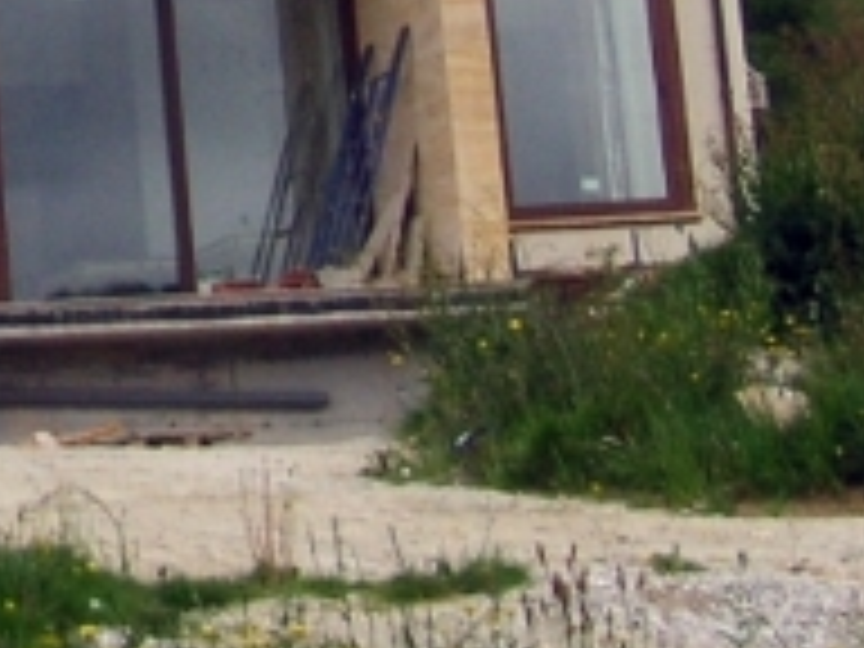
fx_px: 4318
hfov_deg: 10.9
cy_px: -340
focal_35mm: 173
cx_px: -549
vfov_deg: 8.4
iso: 50
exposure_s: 1/750
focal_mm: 6.1
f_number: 2.8
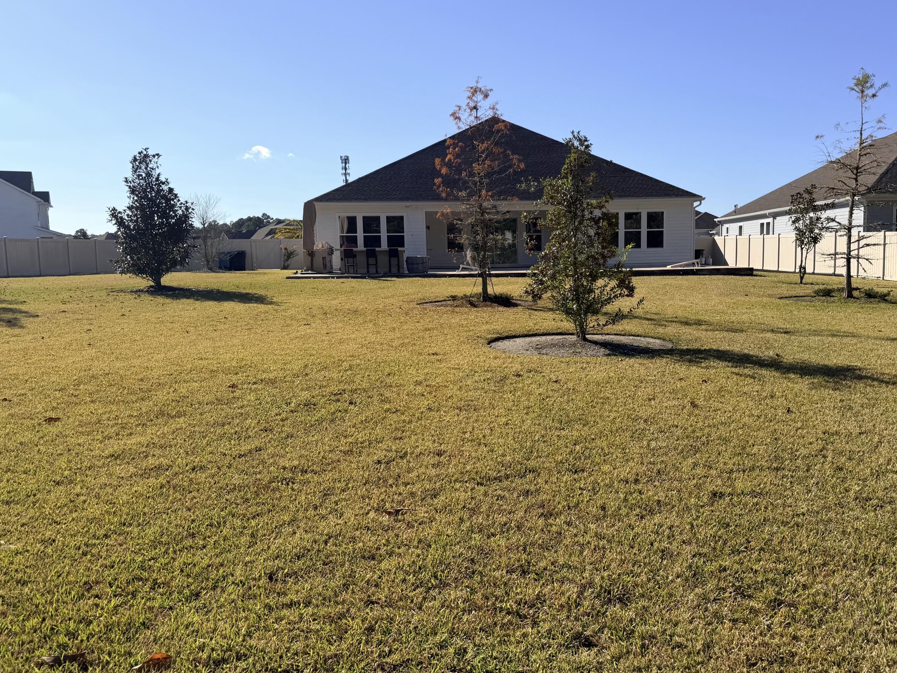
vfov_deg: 46.8
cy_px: 339
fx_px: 777
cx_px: 508
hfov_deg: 59.7
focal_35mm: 30
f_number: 1.78
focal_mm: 6.76
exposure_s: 1/6711
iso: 80
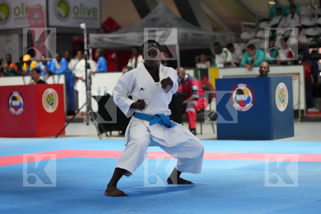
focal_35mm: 102
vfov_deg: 13.4
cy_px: 107
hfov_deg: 20.0
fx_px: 909
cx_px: 160
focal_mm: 102
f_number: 2.8
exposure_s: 1/500
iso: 8000
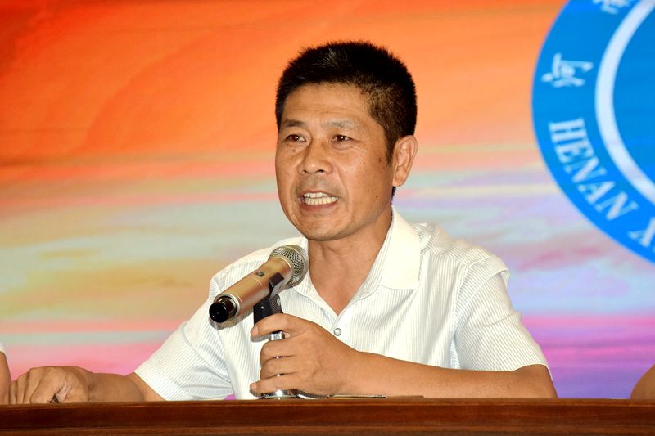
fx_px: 3329
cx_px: 328
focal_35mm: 183
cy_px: 218
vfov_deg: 7.5
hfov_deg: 11.2
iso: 500
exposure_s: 1/200
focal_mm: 122
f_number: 8
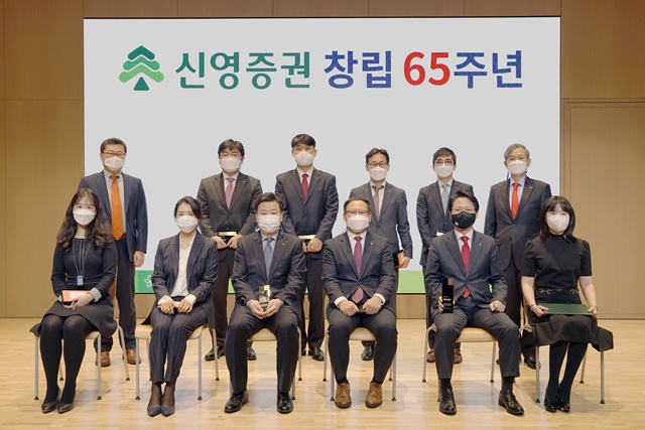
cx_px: 322
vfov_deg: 38.9
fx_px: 609
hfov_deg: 55.8
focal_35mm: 34
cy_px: 215
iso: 320
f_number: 4
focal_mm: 34
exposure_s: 1/160
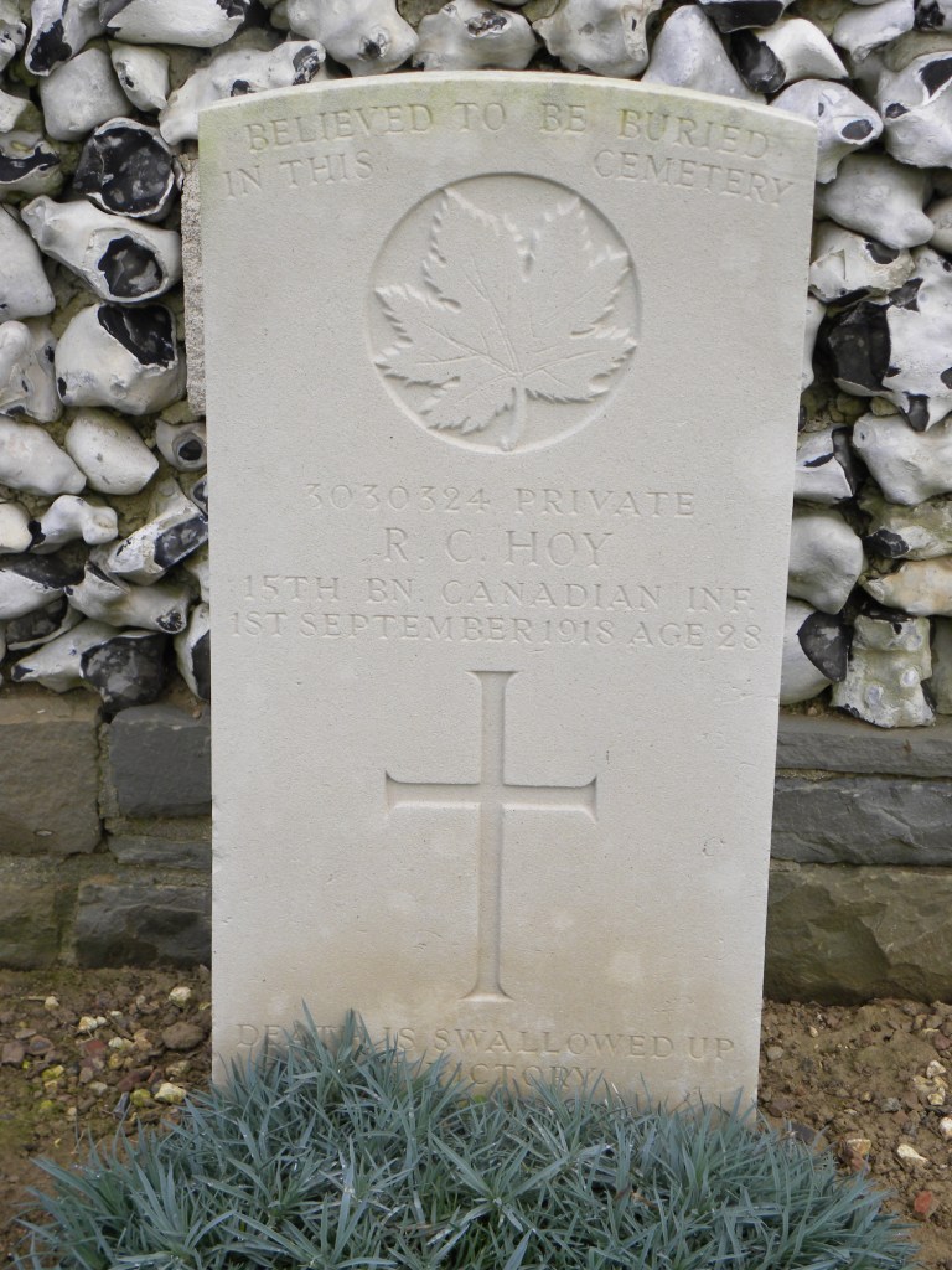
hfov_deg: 22.3
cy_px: 635
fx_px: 2420
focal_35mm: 66
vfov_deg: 29.4
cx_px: 476
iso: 64
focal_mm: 11.8
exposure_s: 1/142
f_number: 4
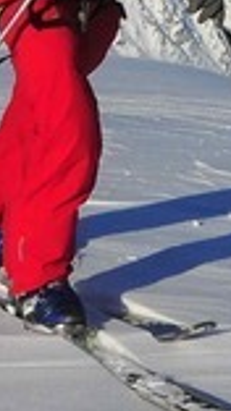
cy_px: -368
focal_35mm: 249
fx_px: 2719
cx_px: 706
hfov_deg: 4.6
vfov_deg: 8.3
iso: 250
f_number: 13
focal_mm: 26
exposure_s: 1/800
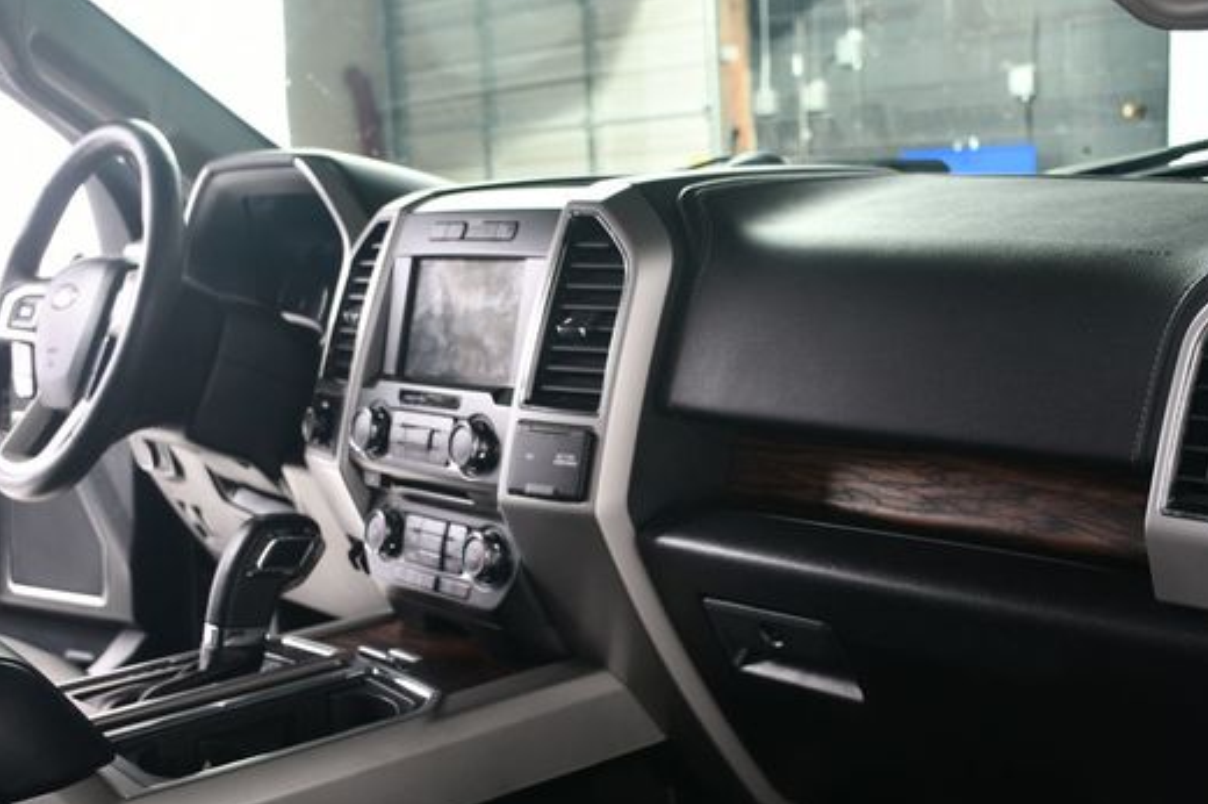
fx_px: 1610
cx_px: 646
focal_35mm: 48
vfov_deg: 28.0
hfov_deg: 41.1
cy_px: 455
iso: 100
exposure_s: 1/160
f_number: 3.8
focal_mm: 26
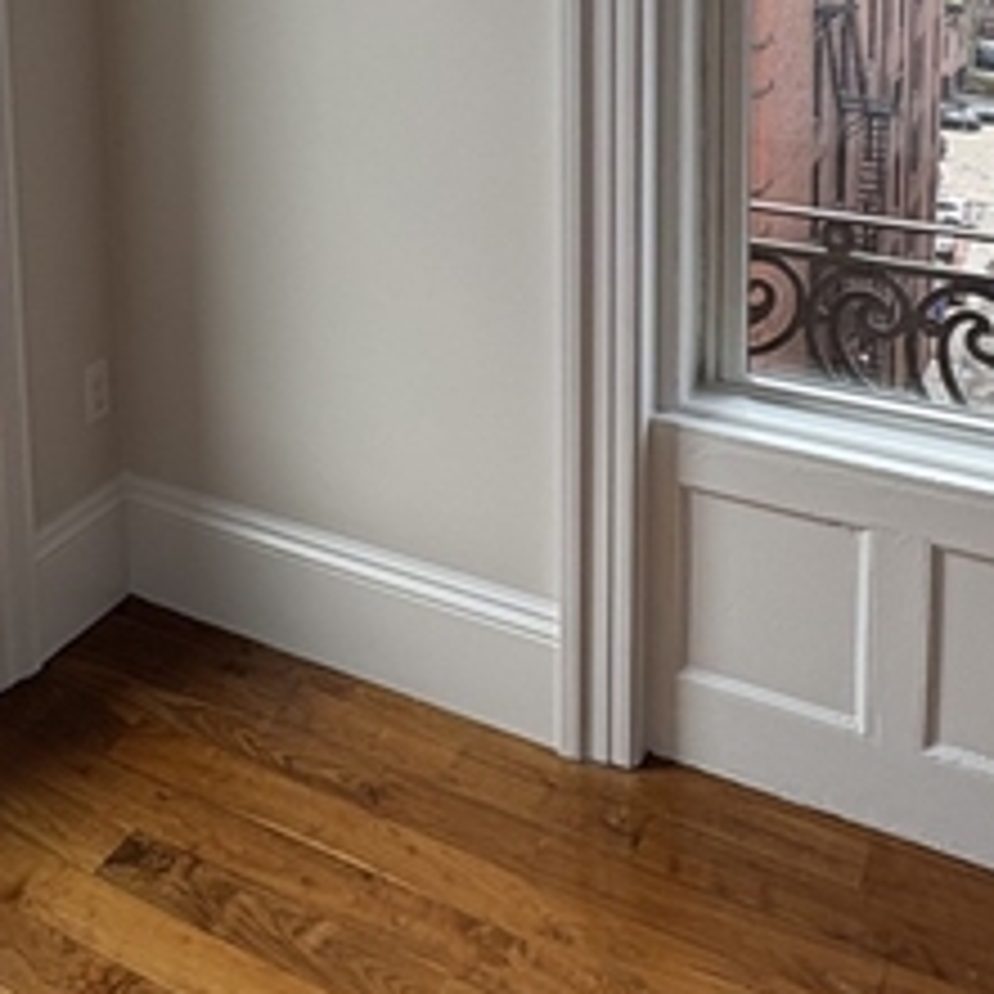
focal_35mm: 43
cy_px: -40
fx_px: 1397
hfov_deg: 38.7
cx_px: 333
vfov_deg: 34.9
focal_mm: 2.22
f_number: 2.2
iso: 64
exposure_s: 1/361
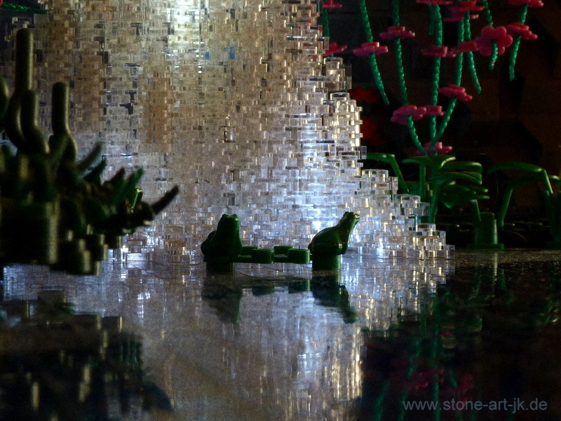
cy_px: 210
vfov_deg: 13.2
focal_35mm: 112
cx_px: 280
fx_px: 1816
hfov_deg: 17.6
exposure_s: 1/8
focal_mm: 12.8
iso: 80
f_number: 4.2
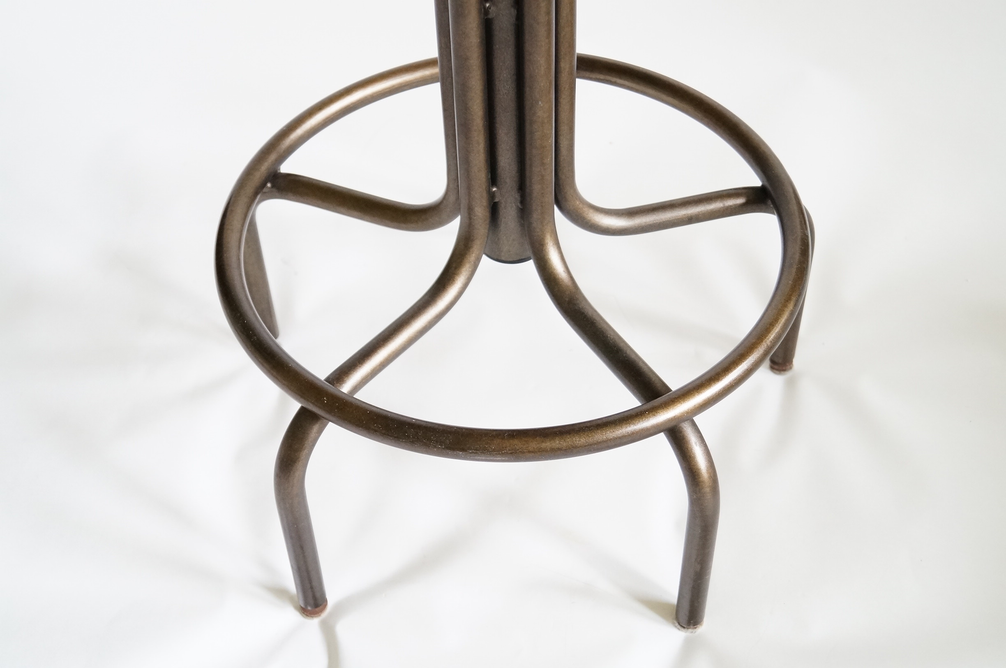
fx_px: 1256
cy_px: 334
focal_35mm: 45
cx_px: 503
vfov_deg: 29.8
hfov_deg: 43.7
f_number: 4.5
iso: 1250
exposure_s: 1/60
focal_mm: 30
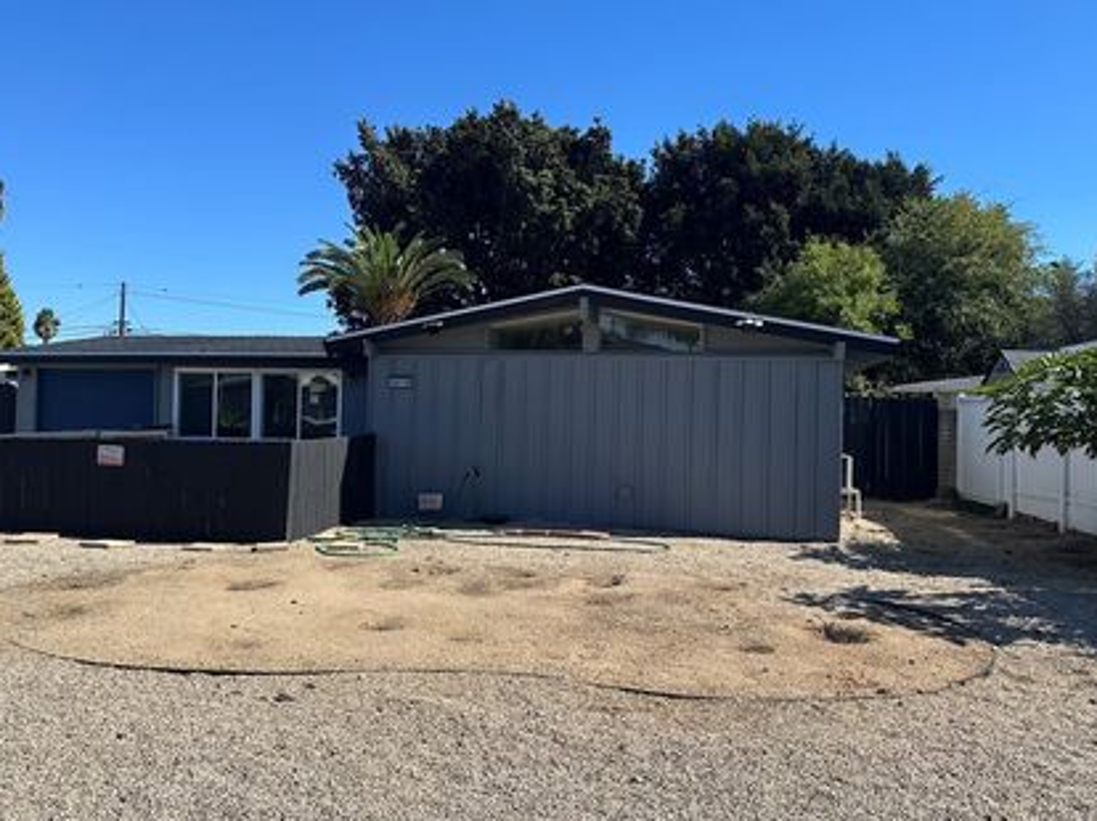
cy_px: 412
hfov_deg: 61.4
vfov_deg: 48.2
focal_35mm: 29
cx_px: 469
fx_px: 918
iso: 80
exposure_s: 1/4348
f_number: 1.78
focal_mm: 6.86
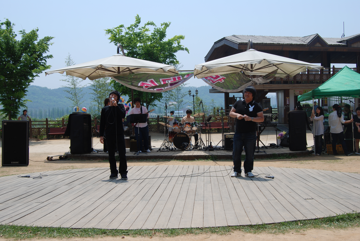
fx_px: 390
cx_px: 180
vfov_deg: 34.3
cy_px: 120
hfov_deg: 49.5
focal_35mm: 39
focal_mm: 26
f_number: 8
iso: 100
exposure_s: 1/250
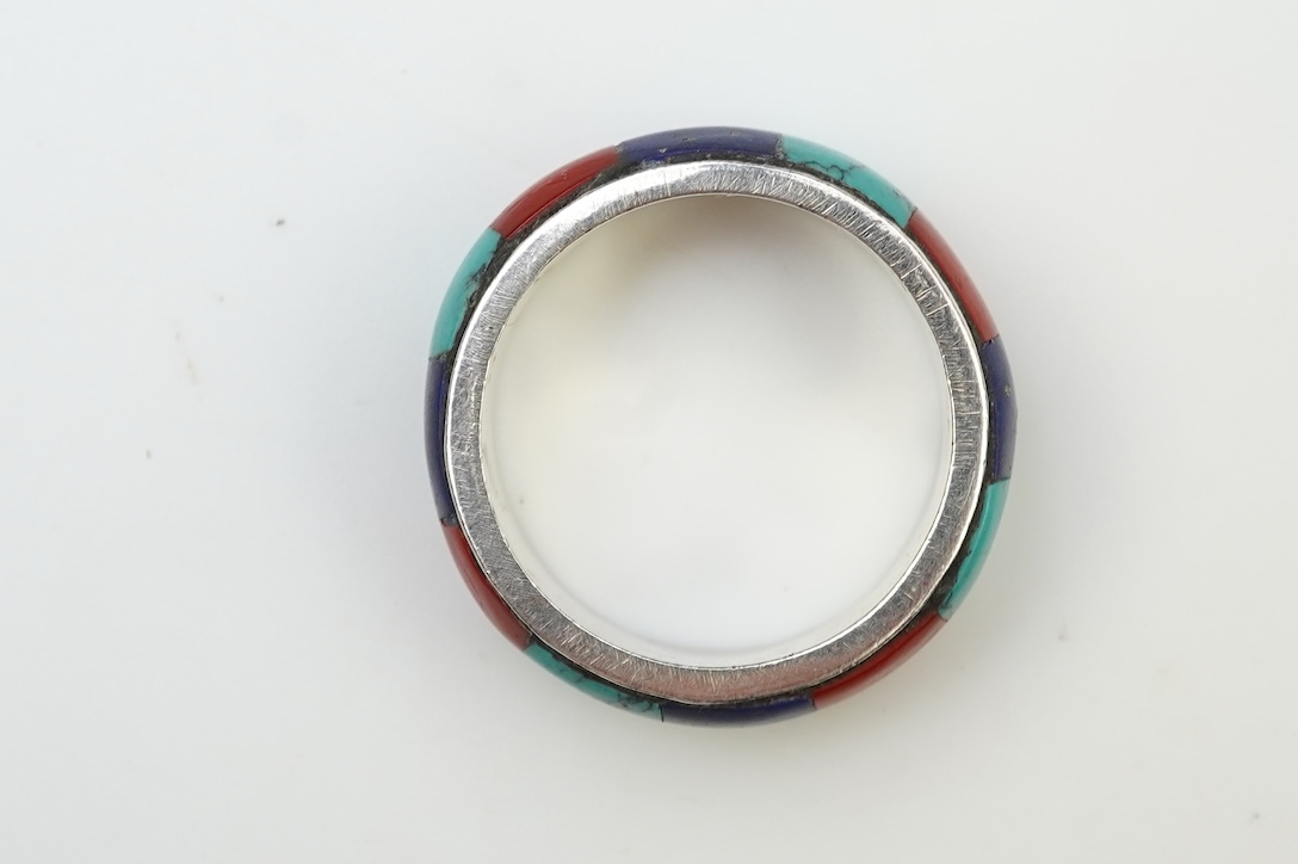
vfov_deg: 28.0
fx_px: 1730
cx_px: 685
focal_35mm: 48
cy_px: 425
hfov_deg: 41.1
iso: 800
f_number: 14
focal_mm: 30
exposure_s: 1/50
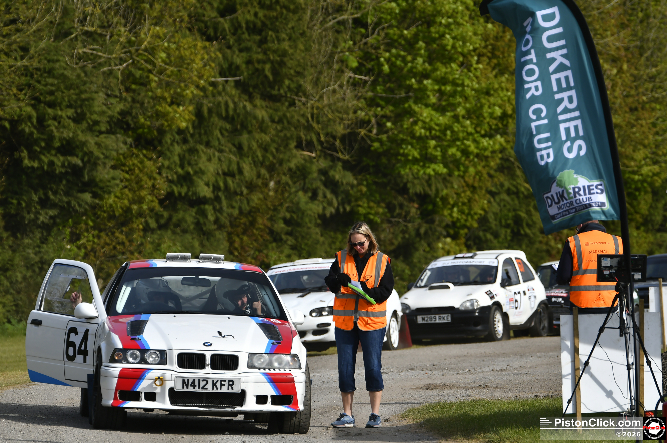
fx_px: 4718
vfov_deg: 5.4
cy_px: 222
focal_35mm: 255
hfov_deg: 8.1
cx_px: 334
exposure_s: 1/400
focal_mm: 170
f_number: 4.5
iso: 100
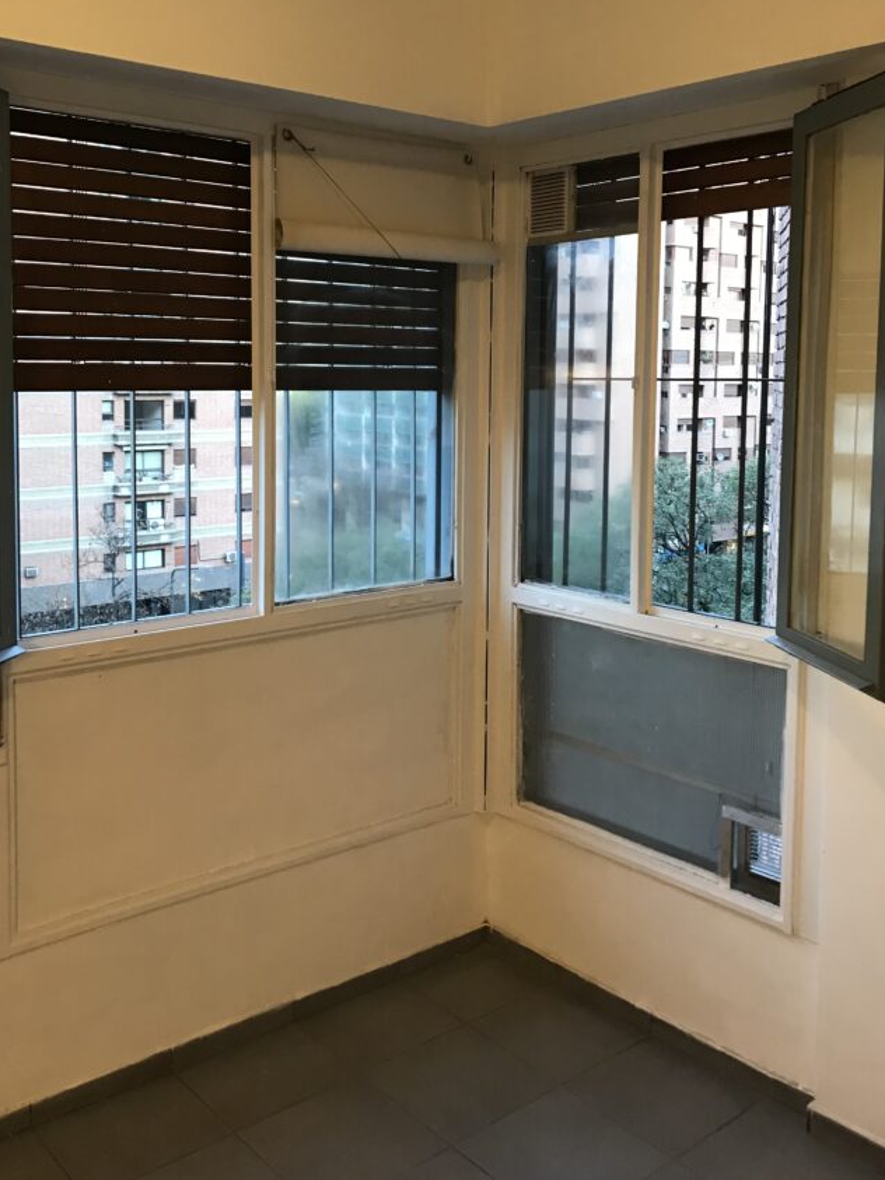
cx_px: 458
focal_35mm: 34
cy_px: 475
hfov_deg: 41.8
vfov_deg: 53.6
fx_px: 1159
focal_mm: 3.99
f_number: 1.8
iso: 50
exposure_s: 1/17
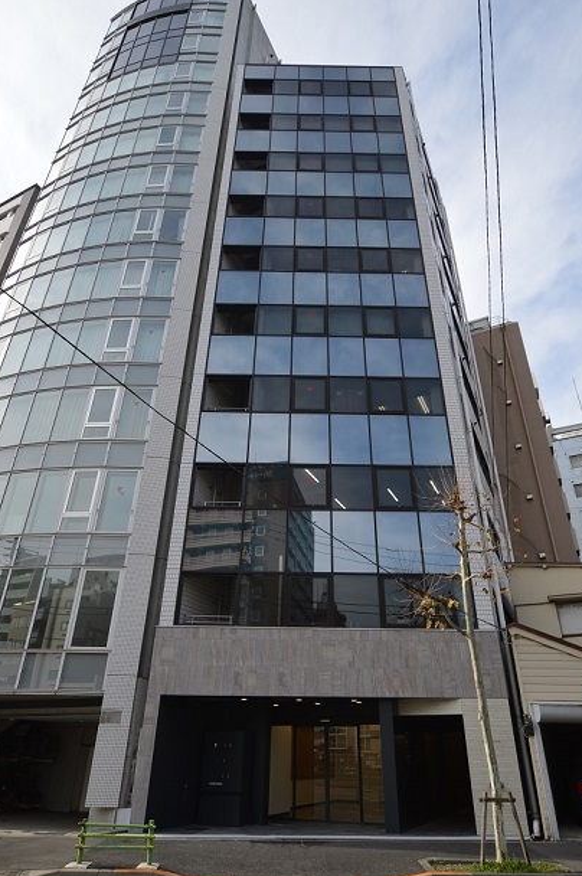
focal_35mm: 21
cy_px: 455
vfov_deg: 82.5
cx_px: 299
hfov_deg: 60.5
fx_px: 499
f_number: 6.3
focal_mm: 13
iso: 100
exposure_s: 1/160
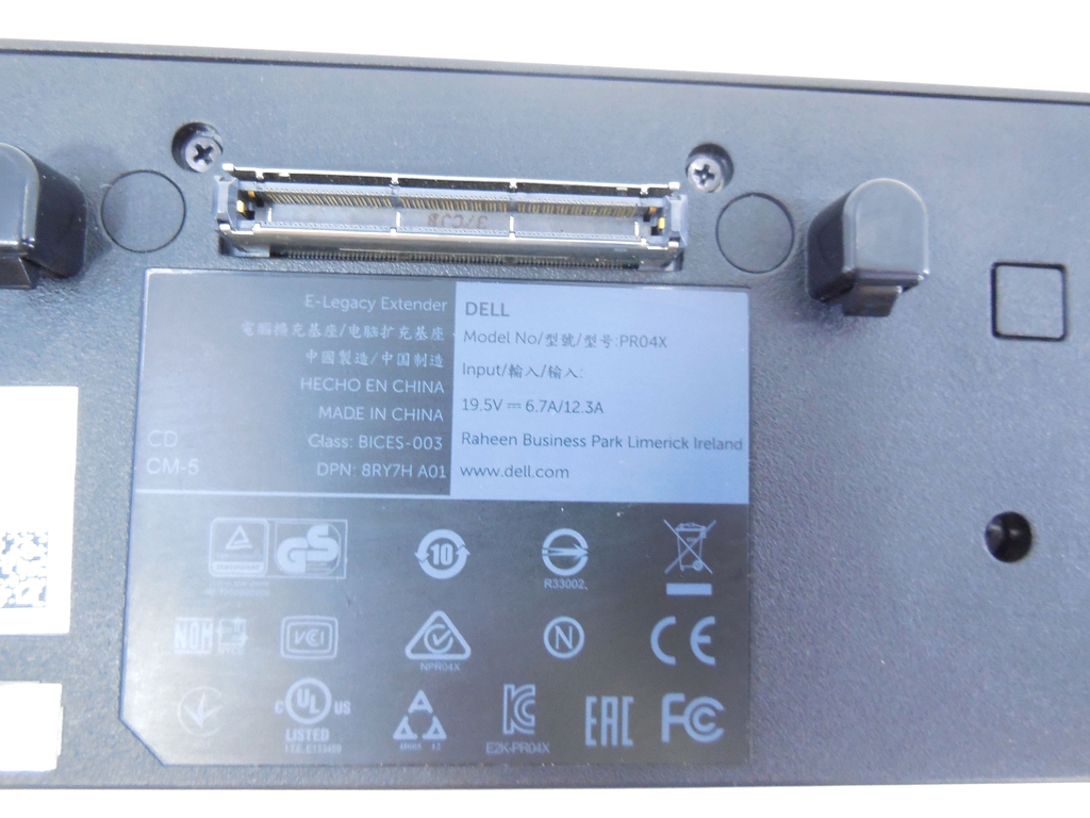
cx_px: 545
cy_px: 409
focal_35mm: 25
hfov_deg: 69.4
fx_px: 787
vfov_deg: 54.9
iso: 400
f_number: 3.1
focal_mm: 4.5
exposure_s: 1/15
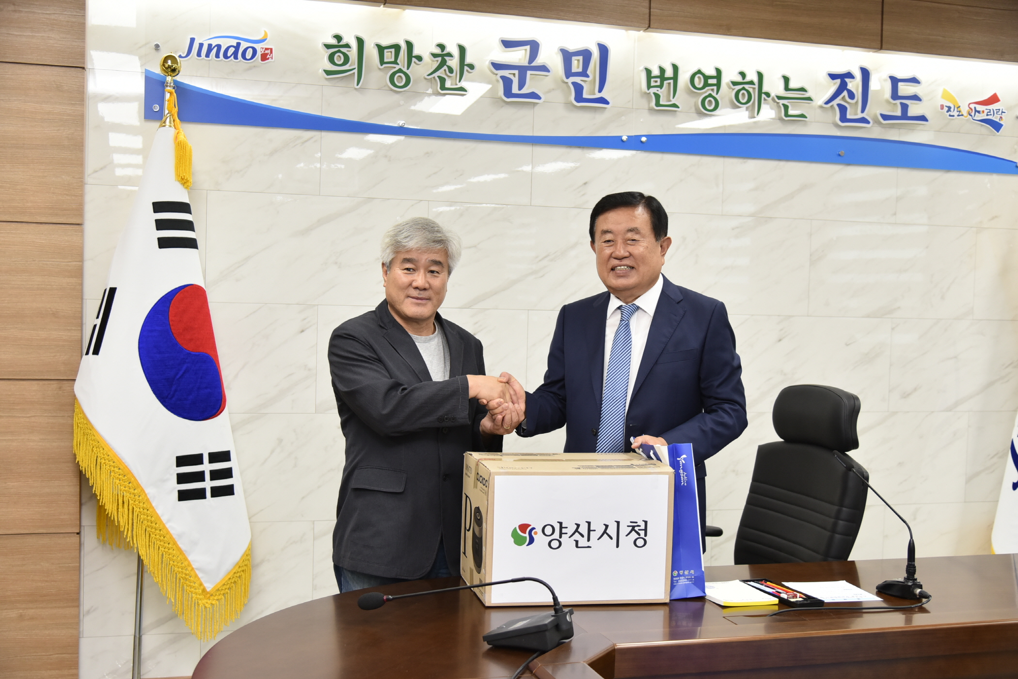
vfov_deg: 30.5
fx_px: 1244
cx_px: 509
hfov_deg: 44.5
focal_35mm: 44
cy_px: 340
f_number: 4
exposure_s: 1/125
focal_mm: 44
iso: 800
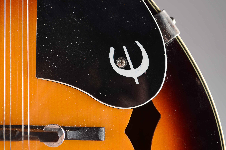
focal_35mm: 82
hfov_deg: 24.7
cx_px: 113
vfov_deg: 16.5
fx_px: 517
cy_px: 75
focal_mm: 55
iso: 100
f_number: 7.1
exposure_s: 1/60
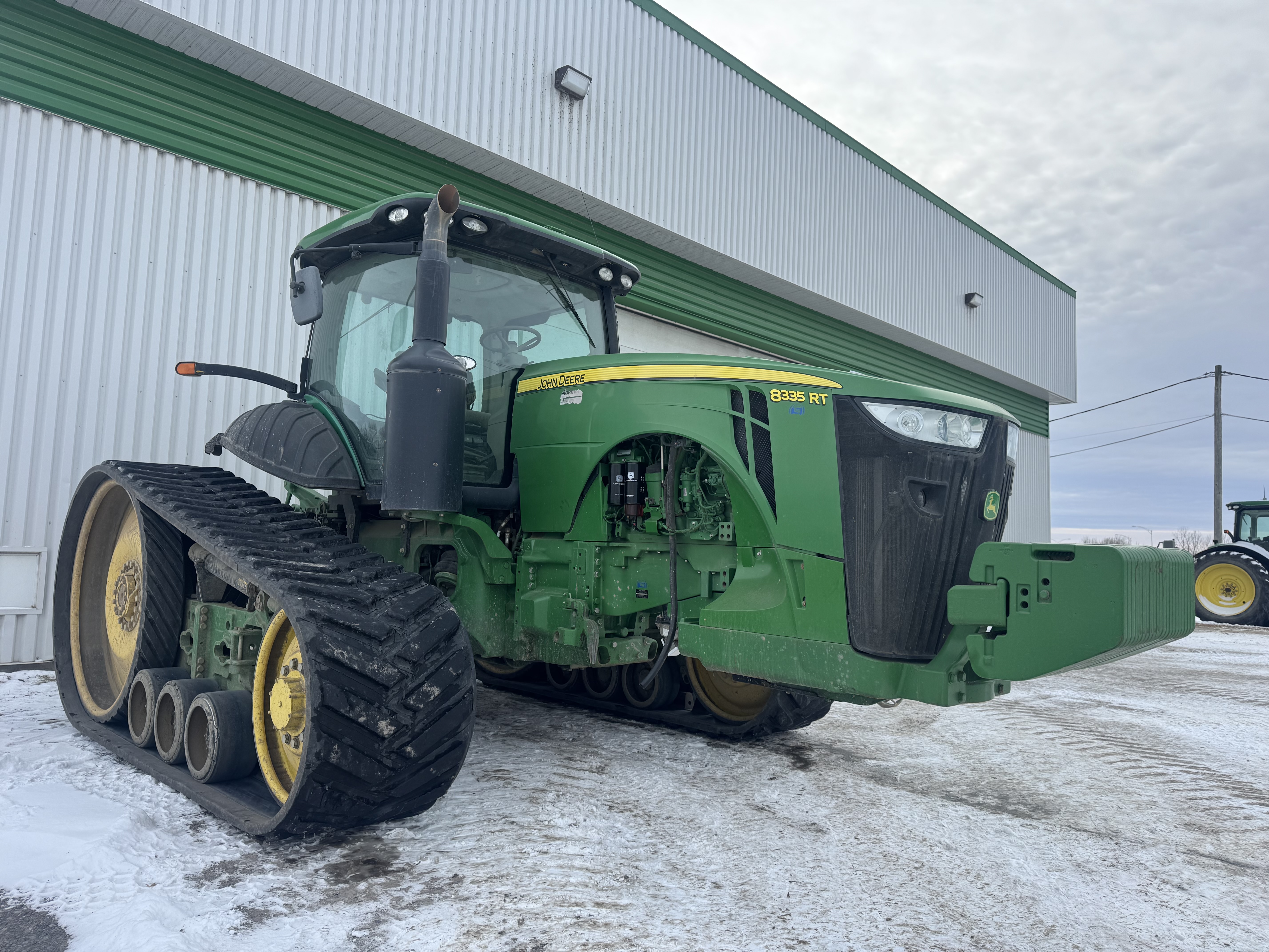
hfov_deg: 71.6
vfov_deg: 56.8
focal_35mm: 24
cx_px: 634
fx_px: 880
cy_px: 476
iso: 80
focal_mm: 6.76
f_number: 1.78
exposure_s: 1/2331
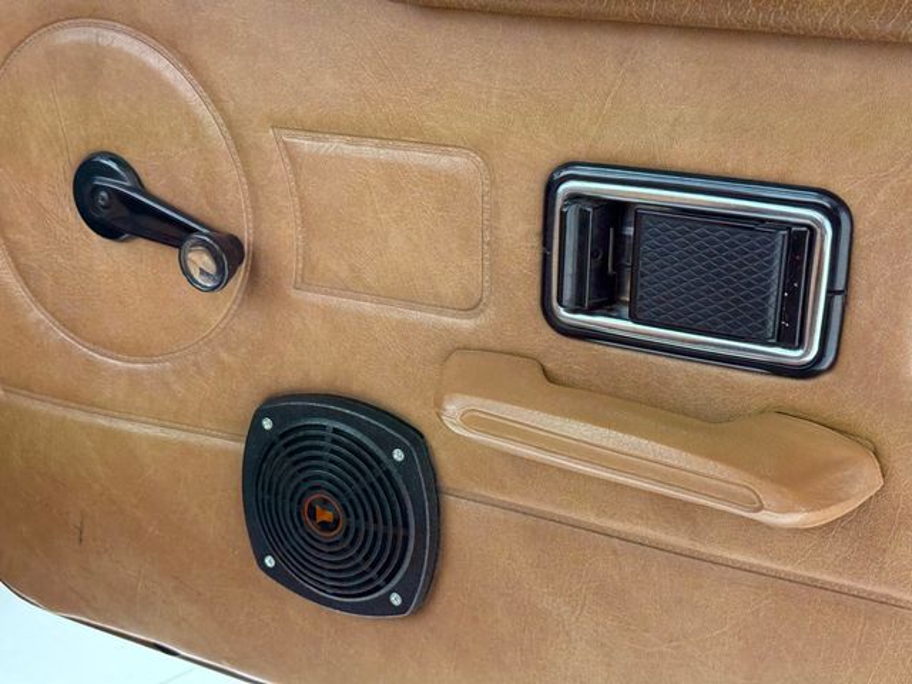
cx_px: 456
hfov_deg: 39.7
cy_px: 342
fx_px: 1265
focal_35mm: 48
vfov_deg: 30.3
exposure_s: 1/40
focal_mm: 6.76
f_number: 1.78
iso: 200
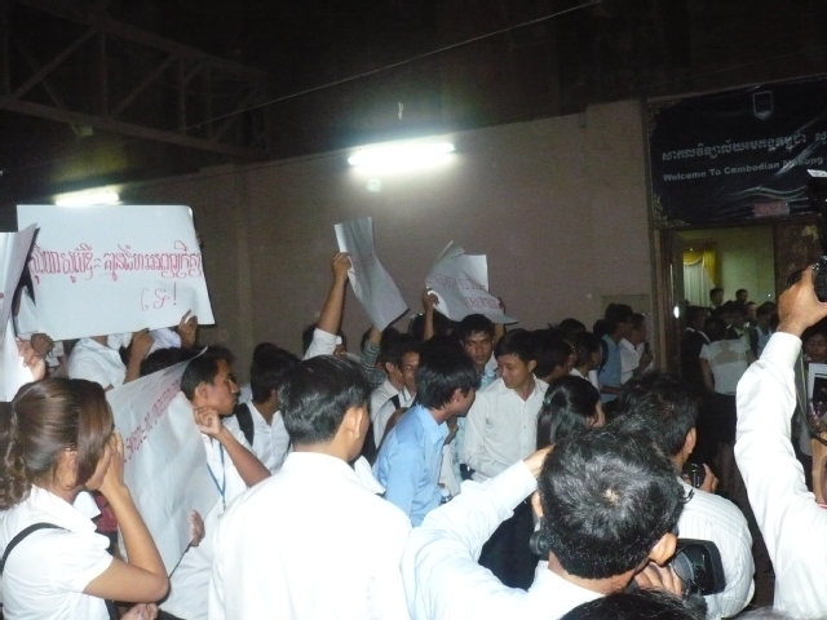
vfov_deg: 40.7
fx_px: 836
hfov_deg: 52.6
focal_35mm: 35
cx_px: 414
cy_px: 310
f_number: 2.8
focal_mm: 5.8
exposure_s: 1/30
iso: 640
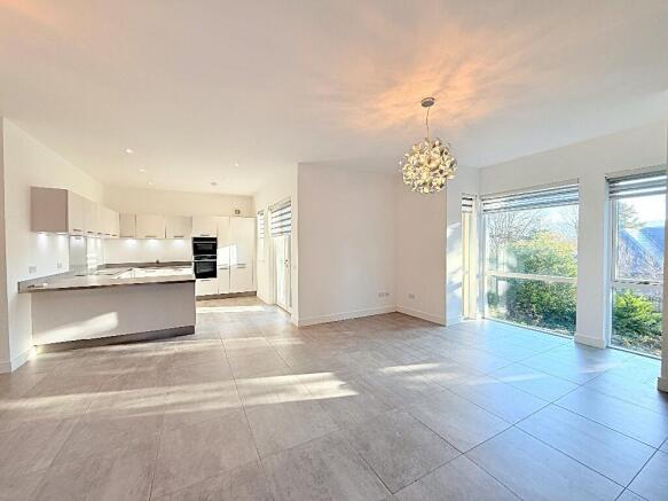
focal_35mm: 14
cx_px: 334
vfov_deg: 85.7
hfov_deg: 102.1
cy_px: 250
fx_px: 270
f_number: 2.2
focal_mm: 2.22
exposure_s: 1/137
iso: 64
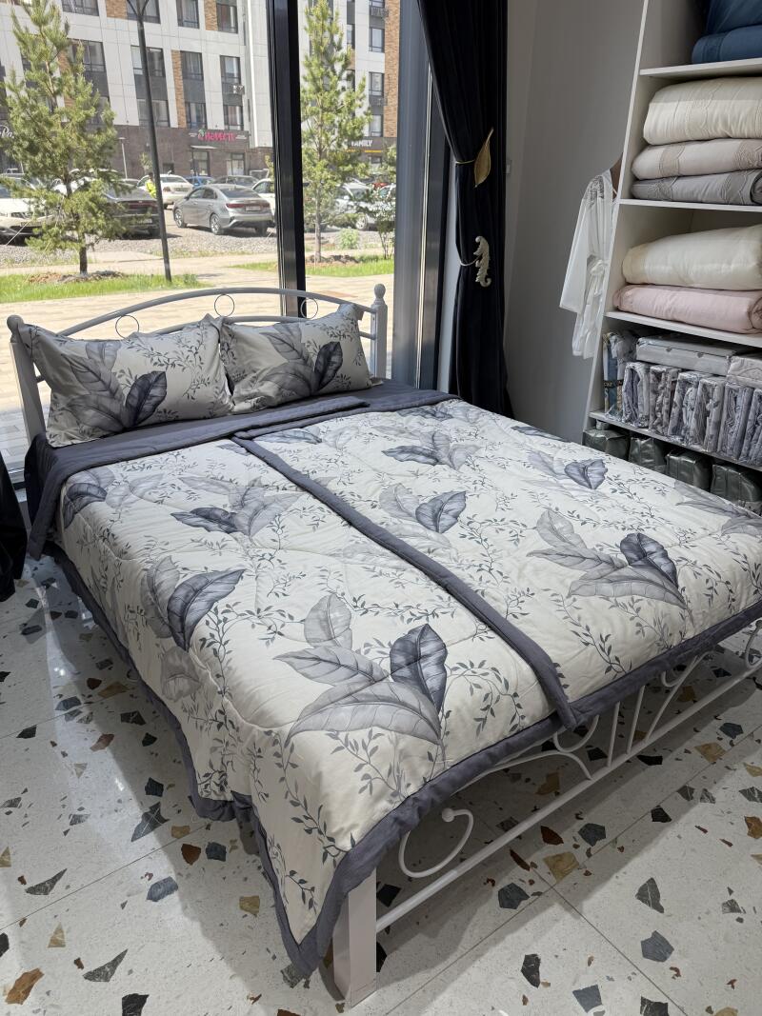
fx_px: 705
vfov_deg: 71.6
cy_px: 508
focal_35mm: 24
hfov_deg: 56.8
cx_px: 381
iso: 80
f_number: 1.78
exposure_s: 1/805
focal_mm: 6.76
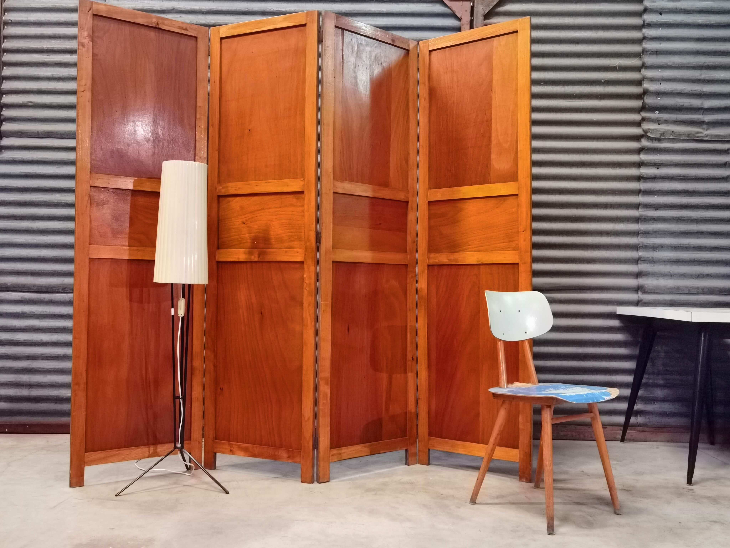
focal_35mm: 31
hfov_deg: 58.4
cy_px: 274
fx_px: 654
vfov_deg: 45.4
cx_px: 365
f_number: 1.9
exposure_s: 1/20
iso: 1000
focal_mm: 6.71
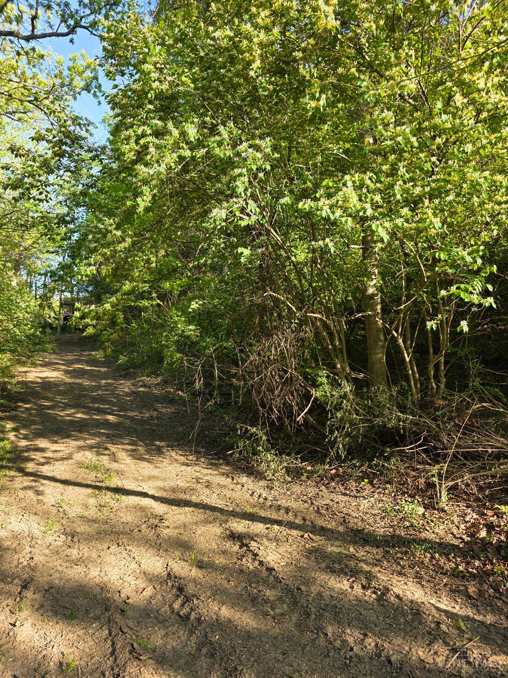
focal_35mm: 23
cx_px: 254
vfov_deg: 73.9
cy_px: 339
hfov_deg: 58.9
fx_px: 450
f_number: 1.7
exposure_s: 1/359
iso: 40
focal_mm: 6.3
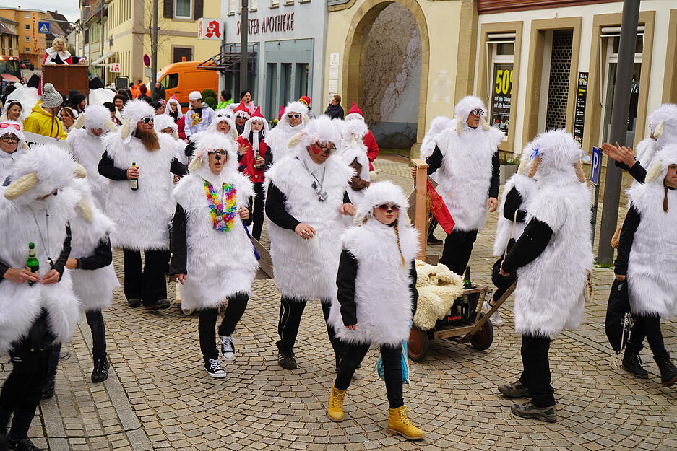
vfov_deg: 29.3
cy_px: 226
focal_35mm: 46
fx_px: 865
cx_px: 338
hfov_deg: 42.7
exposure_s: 1/80
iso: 100
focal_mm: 46
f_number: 6.3
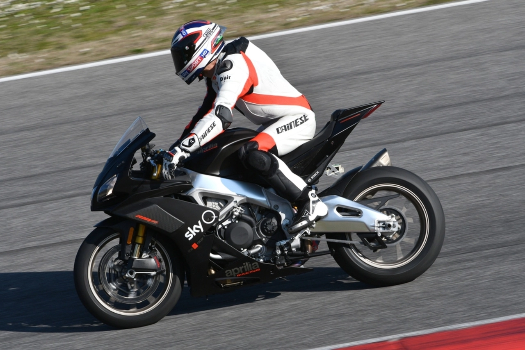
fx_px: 9189
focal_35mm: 630
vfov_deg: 2.2
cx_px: 262
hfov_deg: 3.3
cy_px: 175
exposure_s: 1/640
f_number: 13
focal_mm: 420
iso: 320
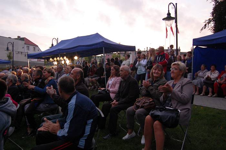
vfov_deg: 43.5
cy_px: 75
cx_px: 113
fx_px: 188
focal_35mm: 30
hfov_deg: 62.0
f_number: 4.5
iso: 800
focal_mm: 20
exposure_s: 1/125
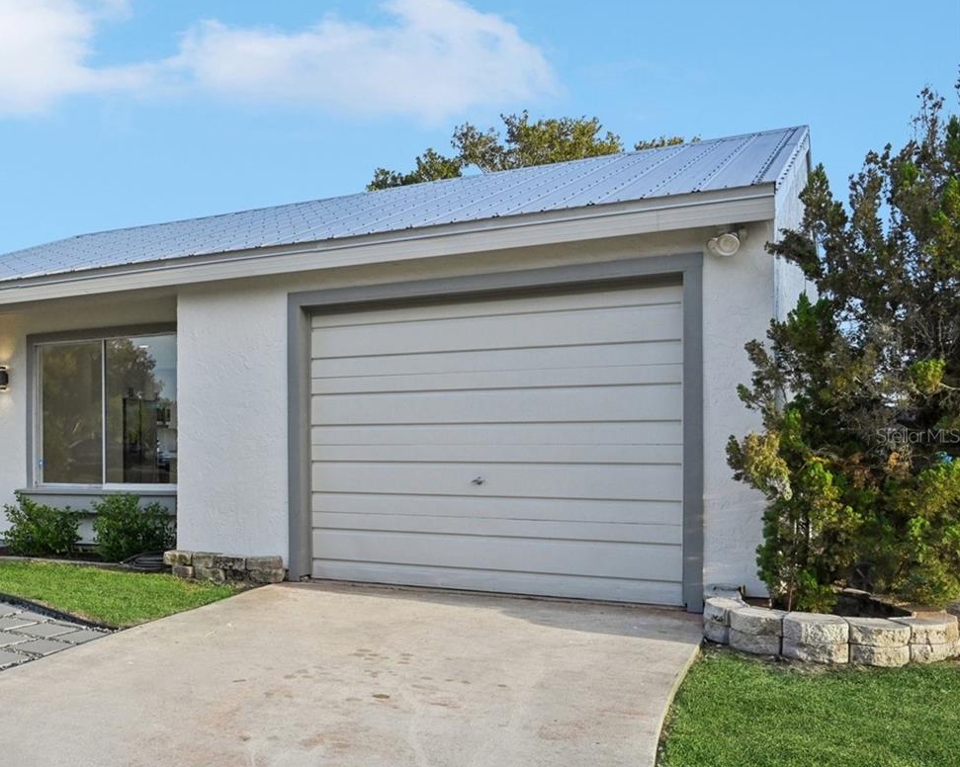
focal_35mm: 35
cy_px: 435
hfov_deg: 48.5
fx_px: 988
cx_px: 173
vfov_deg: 42.4
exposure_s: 1/1250
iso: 1000
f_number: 8
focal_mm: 22.5
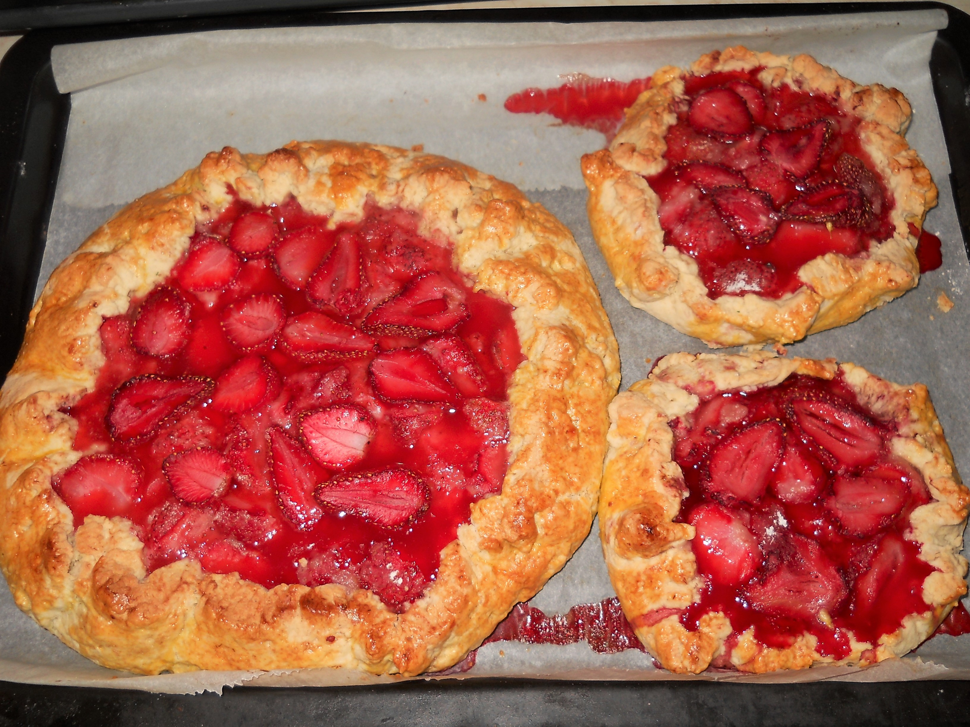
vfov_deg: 35.1
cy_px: 364
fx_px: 1149
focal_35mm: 41
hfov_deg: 45.8
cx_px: 485
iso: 80
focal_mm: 6.72
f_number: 3.1
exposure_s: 1/30
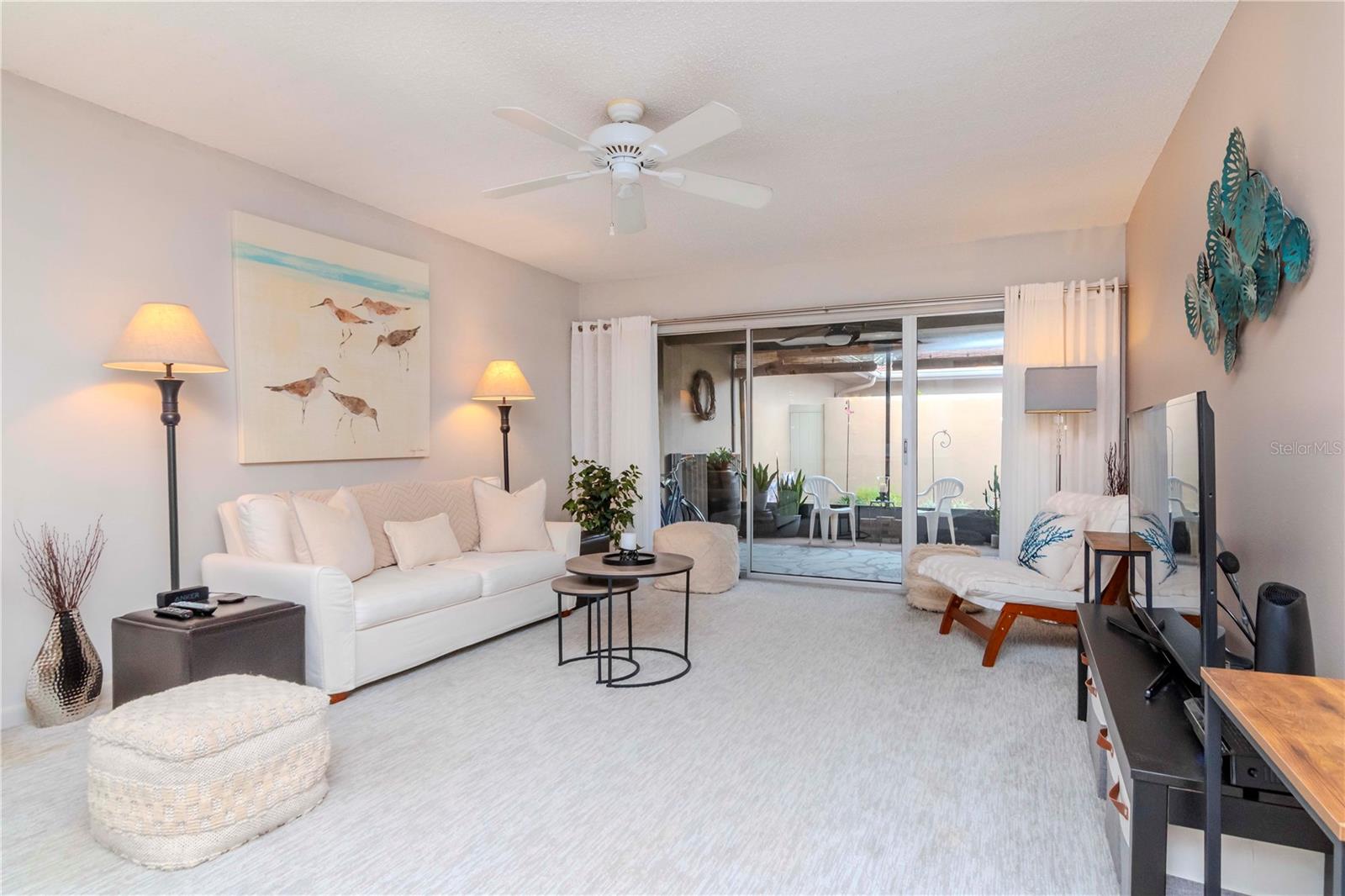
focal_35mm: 20
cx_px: 672
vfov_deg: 63.2
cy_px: 448
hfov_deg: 85.4
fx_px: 728
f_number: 11
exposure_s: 1/30
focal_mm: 13
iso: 640
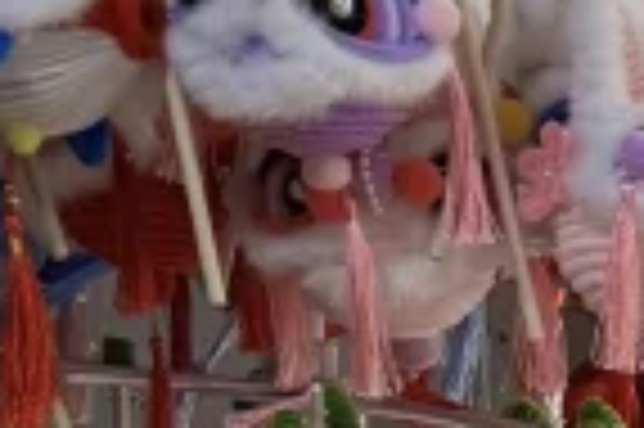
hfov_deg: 7.1
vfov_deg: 5.0
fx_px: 4485
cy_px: 1581
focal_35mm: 251
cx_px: 2121
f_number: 1.78
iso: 160
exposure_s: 1/100
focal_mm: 6.76
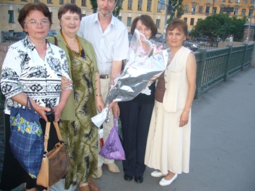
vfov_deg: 40.7
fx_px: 258
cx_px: 128
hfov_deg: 52.6
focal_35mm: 35
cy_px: 96
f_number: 2.8
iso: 200
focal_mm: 5.8
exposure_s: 1/60
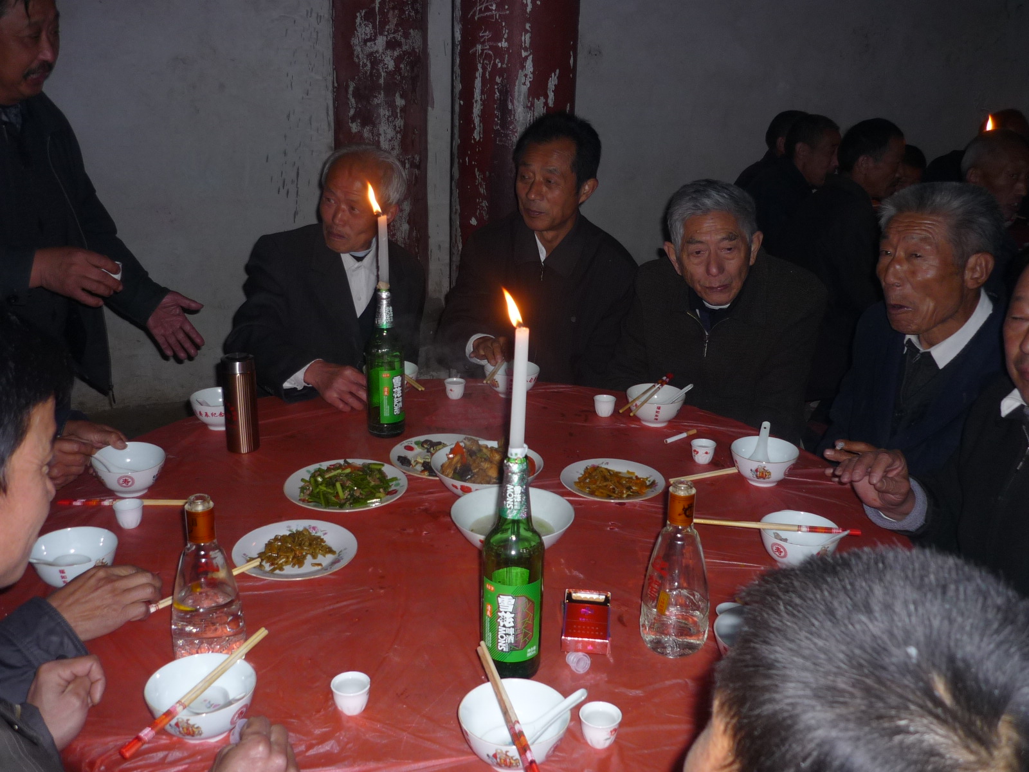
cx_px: 514
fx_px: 981
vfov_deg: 42.9
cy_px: 386
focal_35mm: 33
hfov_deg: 55.4
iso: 100
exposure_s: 1/30
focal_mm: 5.5
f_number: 2.8
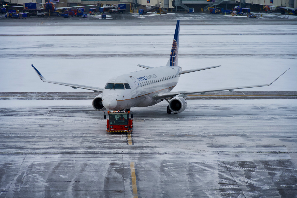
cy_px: 99
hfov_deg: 15.8
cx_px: 148
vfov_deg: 10.5
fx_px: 1072
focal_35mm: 130
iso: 400
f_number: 6.3
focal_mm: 130
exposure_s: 1/200
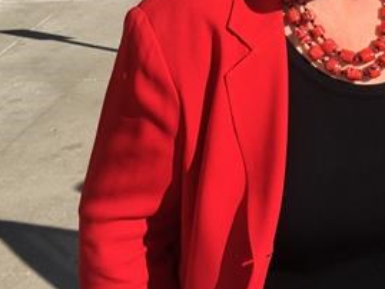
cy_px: -16
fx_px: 779
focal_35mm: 70
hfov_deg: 26.8
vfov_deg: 20.2
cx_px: 343
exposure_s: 1/1923
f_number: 2.2
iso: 25
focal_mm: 4.15
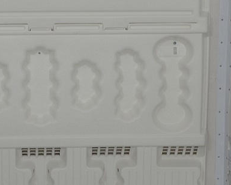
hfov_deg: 18.3
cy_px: 63
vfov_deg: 14.8
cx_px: 50
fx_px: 711
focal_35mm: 104
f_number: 9
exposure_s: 1/40
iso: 400
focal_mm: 35
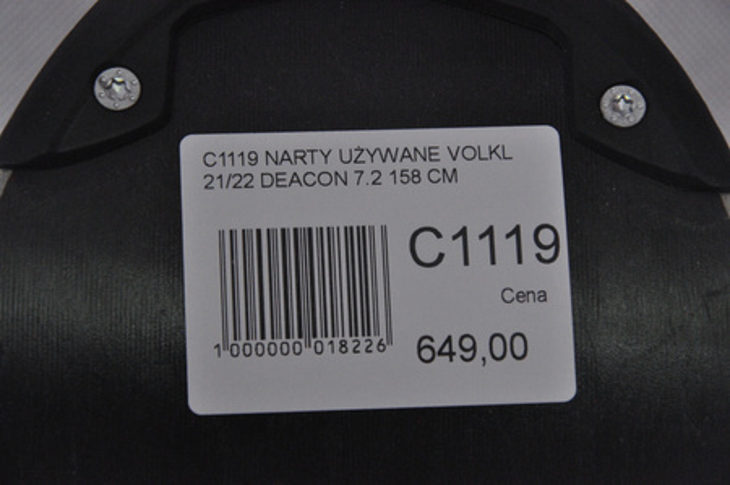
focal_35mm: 158
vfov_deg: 8.7
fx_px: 3190
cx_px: 365
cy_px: 242
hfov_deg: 13.1
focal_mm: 105
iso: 3200
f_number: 9.5
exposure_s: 1/125
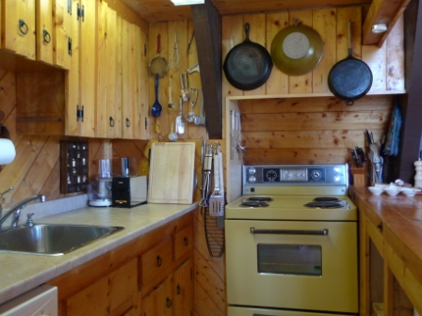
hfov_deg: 56.8
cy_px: 158
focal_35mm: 32
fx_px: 390
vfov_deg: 44.2
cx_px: 211
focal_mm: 6.8
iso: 200
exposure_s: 1/40
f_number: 2.2
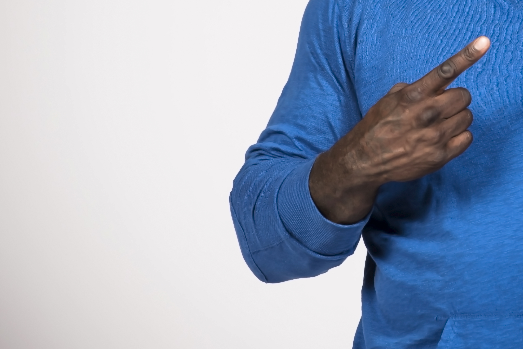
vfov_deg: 3.2
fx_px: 6203
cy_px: 35
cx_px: 459
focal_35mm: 427
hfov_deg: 4.8
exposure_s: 1/200
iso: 320
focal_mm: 200
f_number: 5.6
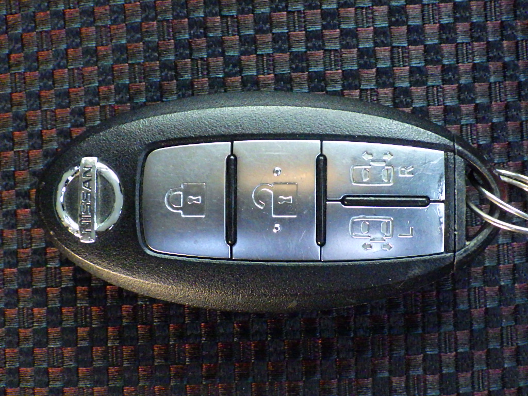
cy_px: 198
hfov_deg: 31.2
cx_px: 264
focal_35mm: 62
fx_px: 946
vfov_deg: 23.7
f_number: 4.6
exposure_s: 1/60
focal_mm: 11.1
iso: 800
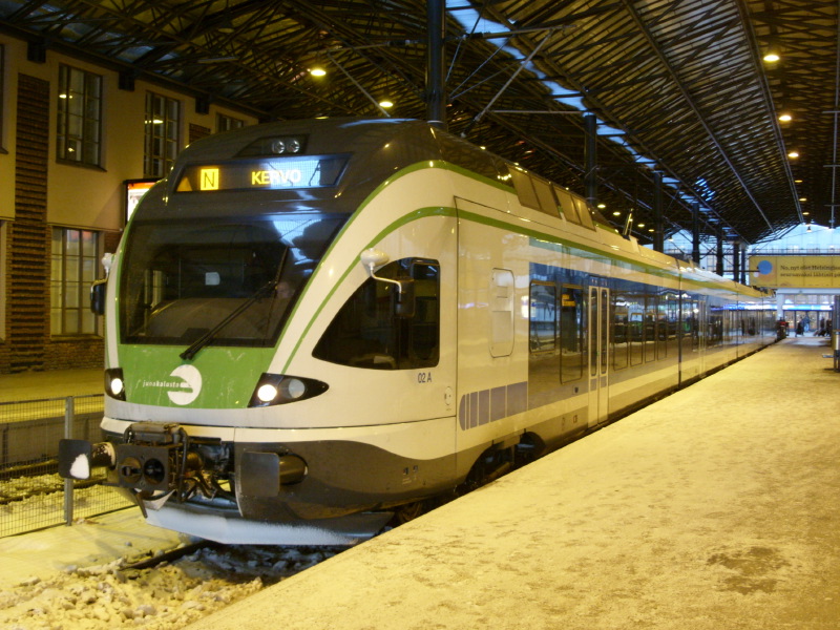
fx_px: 1359
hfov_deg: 34.3
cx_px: 420
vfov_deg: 26.1
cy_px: 315
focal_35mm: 56
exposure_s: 1/11
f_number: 3.1
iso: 300
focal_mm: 9.3
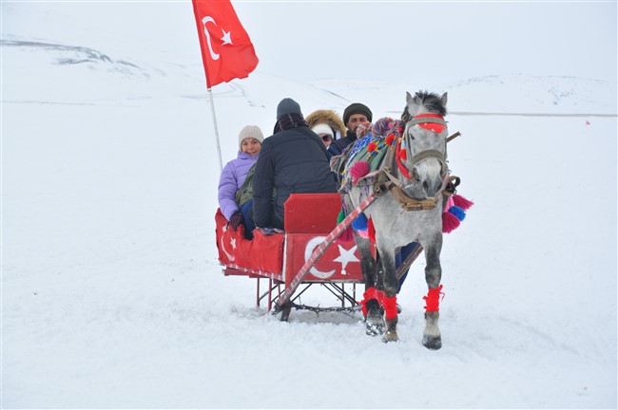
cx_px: 309
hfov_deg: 13.1
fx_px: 2701
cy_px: 205
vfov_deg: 8.7
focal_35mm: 158
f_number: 11
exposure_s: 1/500
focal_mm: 105
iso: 200
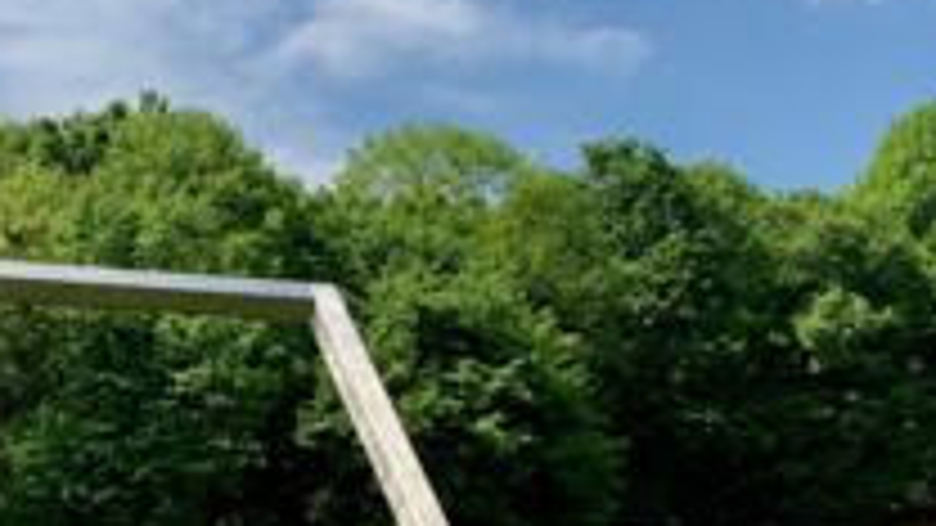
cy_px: 526
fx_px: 1986
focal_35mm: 80
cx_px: 196
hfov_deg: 26.1
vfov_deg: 14.9
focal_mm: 4.25
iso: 25
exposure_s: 1/2160
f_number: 1.8
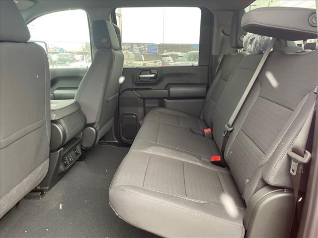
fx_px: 239
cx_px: 159
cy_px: 119
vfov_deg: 53.1
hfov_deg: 67.3
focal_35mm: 26
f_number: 1.6
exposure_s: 1/60
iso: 200
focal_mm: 4.2
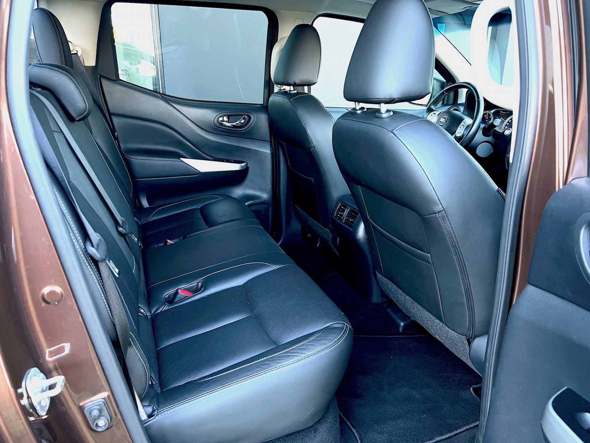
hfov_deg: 67.3
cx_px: 295
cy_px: 222
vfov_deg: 53.1
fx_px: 443
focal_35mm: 26
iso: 125
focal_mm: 5.7
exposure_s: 1/95
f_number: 1.5
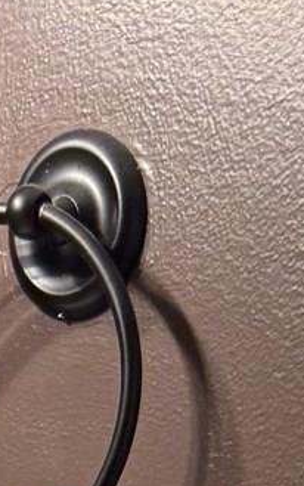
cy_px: 1662
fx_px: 2356
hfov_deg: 7.3
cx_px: -111
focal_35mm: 178
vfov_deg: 8.7
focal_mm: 6.76
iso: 160
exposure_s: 1/120
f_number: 1.78
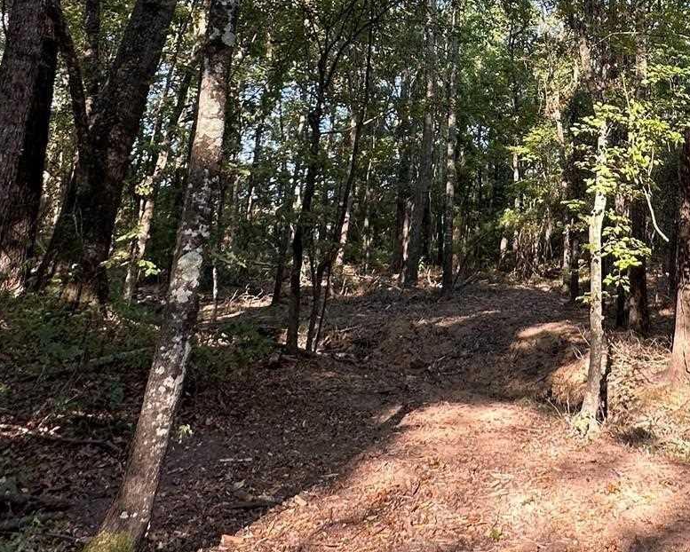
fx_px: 735
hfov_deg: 45.9
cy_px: 12
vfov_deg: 37.3
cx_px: 608
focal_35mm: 36
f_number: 2.2
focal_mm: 2.22
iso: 40
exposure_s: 1/99
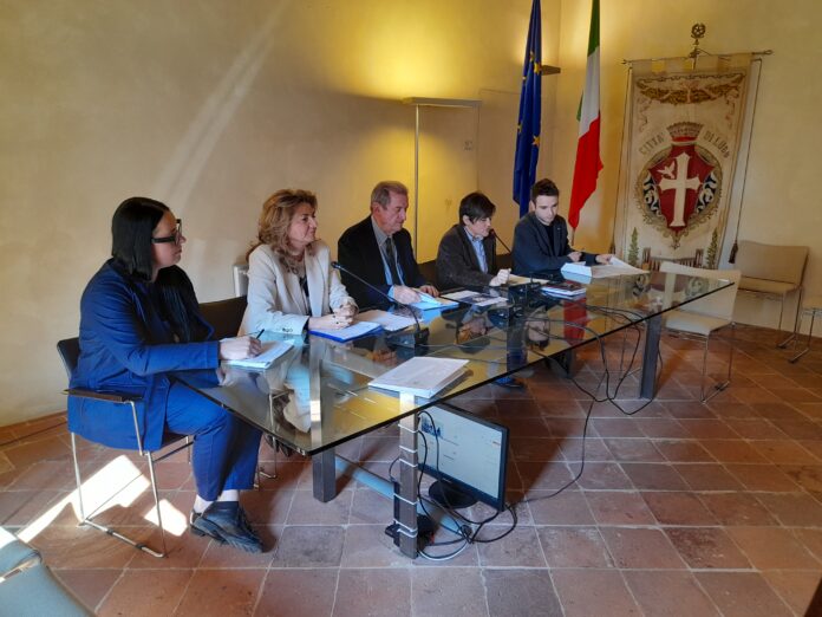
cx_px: 411
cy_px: 308
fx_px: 594
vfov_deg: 54.9
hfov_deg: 69.4
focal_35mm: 25
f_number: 2
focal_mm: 4.6
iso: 100
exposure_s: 1/50
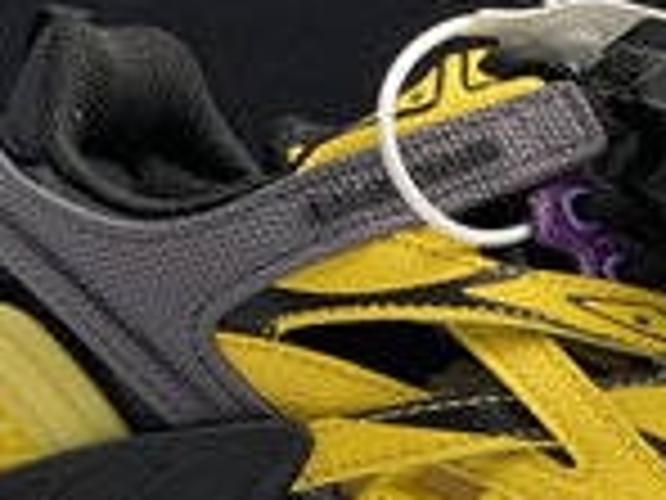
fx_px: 2366
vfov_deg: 11.9
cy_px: 489
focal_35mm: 123
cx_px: 891
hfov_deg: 15.2
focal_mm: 4.25
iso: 40
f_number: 1.8
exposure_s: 1/100
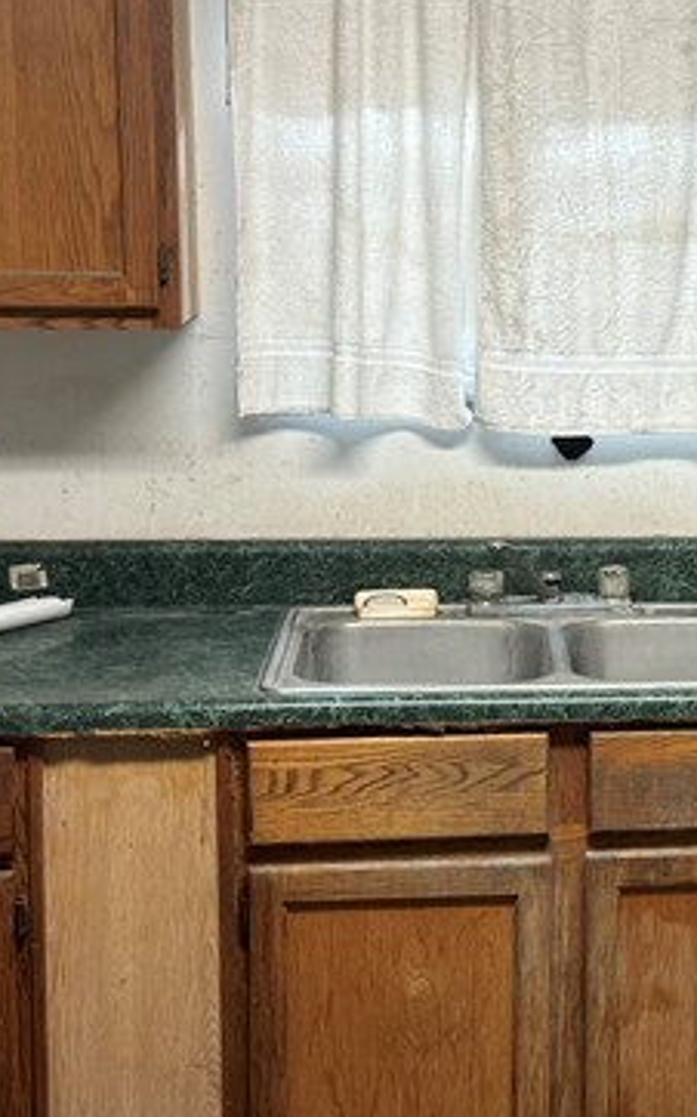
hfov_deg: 17.5
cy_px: 457
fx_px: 2190
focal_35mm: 72
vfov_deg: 28.5
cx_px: 749
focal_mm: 6.76
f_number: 1.78
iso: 200
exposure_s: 1/60
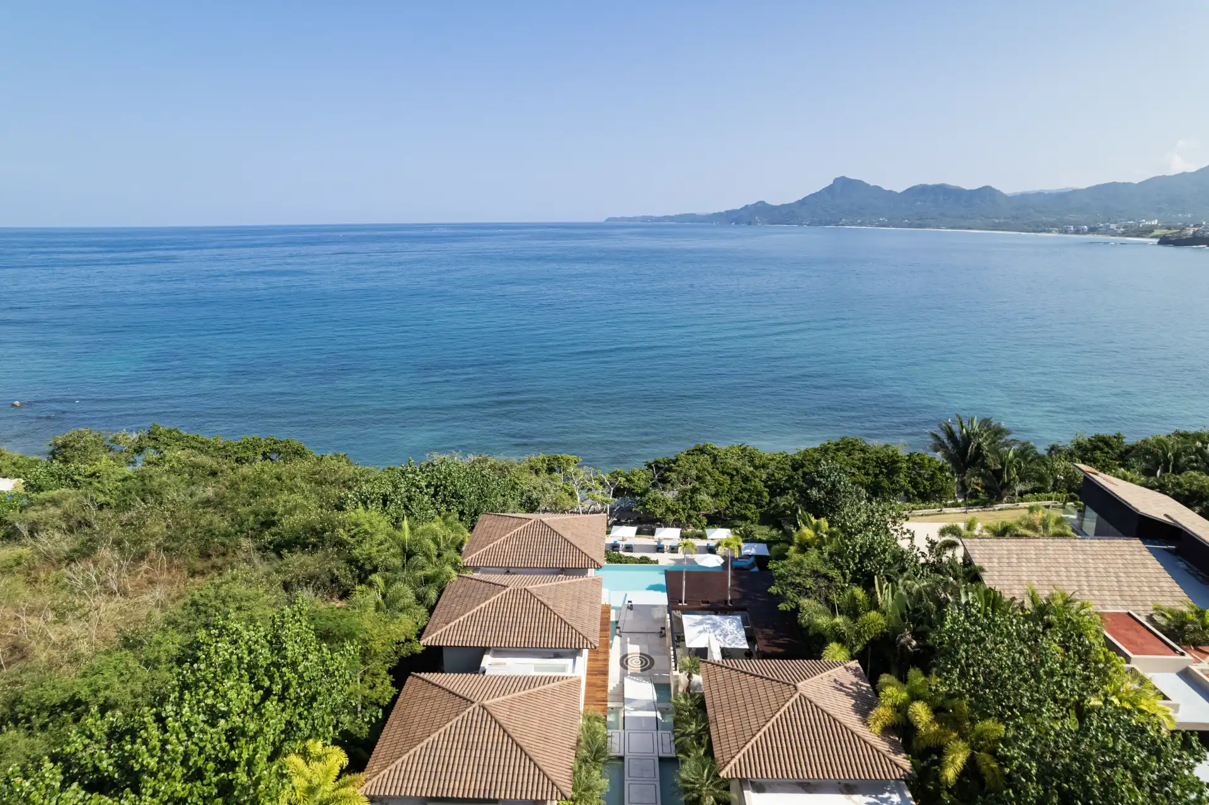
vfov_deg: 57.2
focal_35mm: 22
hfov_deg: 78.6
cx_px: 604
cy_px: 402
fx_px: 739
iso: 200
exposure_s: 1/200
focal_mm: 8.38
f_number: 2.8
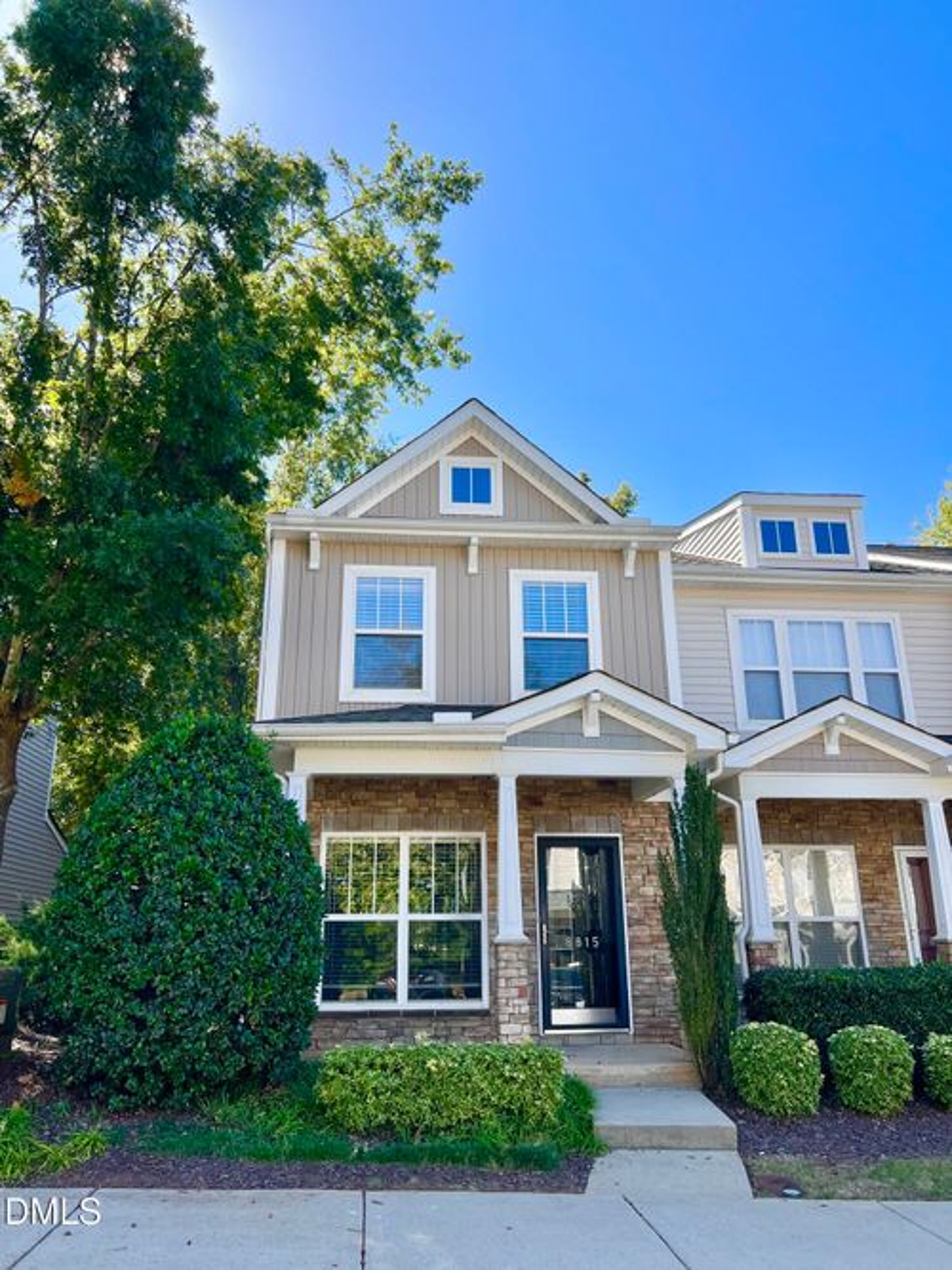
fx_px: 954
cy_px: 635
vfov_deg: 67.3
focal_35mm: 26
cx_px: 476
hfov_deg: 53.0
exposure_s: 1/1838
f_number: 1.5
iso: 50
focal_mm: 5.7
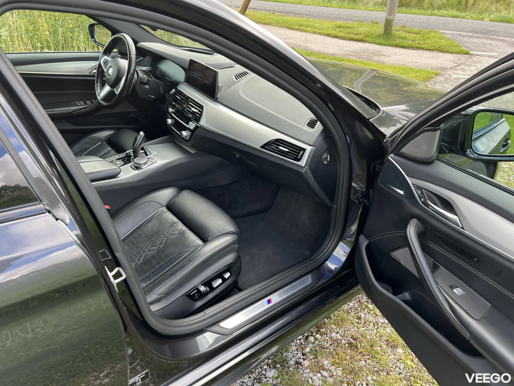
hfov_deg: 67.3
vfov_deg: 53.1
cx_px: 257
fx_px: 386
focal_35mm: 26
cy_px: 193
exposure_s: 1/206
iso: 40
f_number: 1.5
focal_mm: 5.7
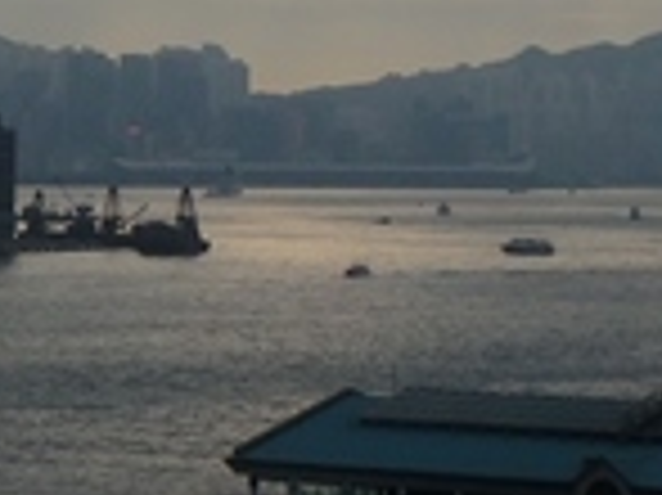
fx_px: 4204
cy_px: -418
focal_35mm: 220
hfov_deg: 9.0
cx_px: 270
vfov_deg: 6.6
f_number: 5.2
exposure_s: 1/640
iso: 125
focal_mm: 8.1
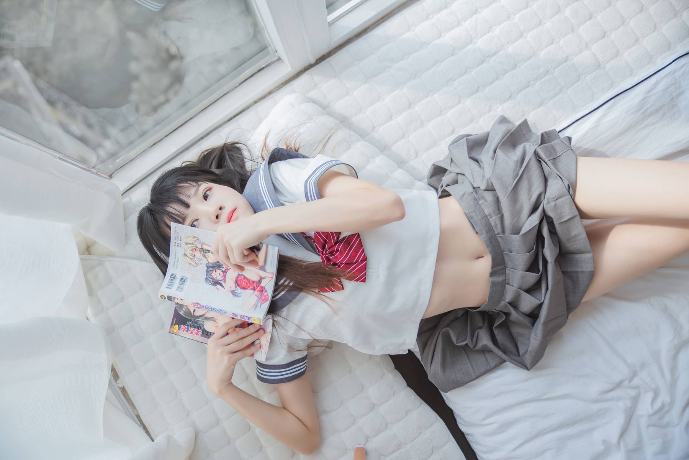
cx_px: 344
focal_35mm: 36
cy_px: 230
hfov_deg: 53.1
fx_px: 689
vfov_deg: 36.9
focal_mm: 36
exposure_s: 1/160
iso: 125
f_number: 2.8
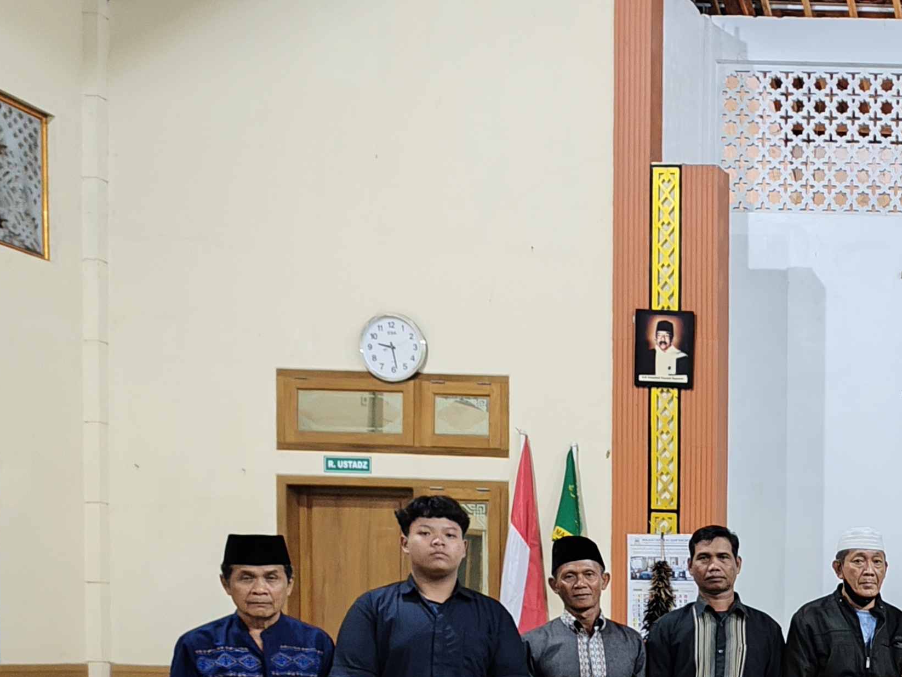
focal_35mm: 57
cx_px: 1110
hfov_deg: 28.8
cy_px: 733
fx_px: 1485
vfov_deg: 24.1
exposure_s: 1/25
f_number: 1.65
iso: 2500
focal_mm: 6.19
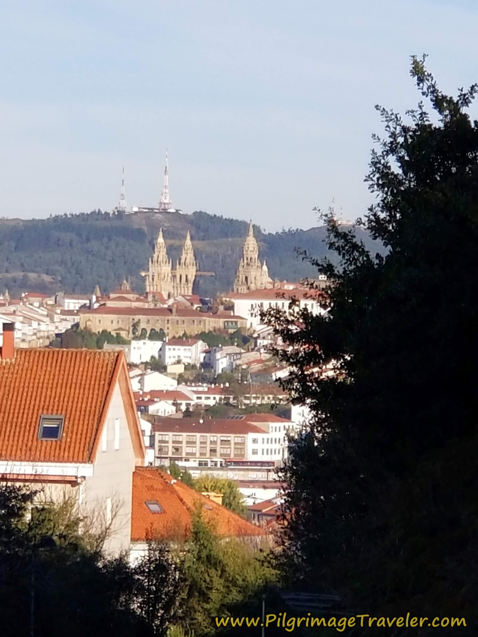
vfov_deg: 36.8
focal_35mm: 52
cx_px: 239
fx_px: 957
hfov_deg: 28.0
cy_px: 318
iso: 25
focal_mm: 6
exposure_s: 1/776
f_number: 2.4
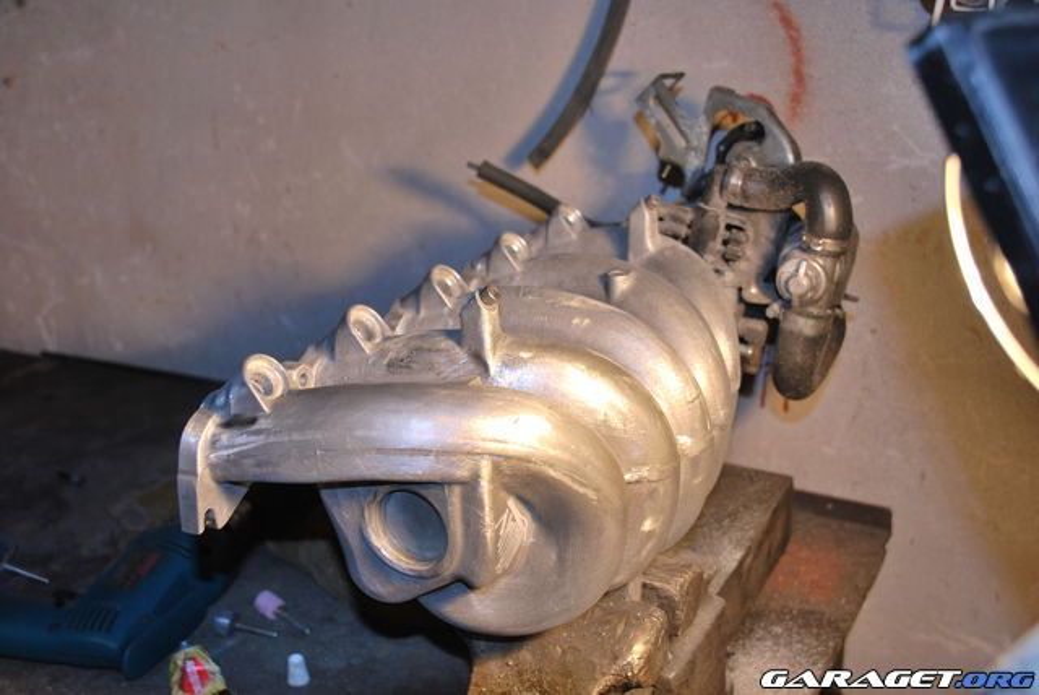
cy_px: 348
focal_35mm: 45
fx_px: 1300
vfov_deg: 29.9
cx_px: 520
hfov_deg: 43.6
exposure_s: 1/125
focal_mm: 30
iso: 100
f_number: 4
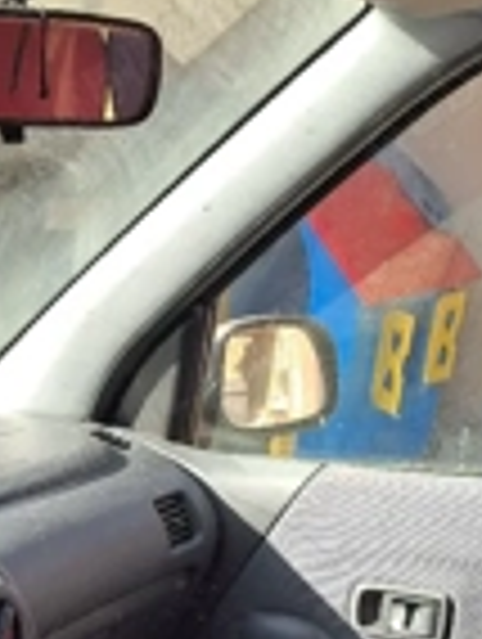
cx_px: -104
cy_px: 810
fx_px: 1407
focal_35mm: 76
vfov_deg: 23.0
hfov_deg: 18.4
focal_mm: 4
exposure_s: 1/60.2
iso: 50
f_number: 1.8
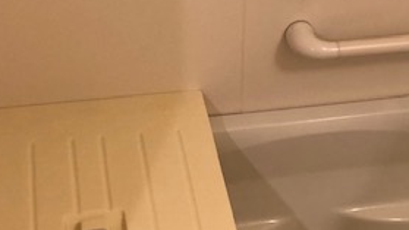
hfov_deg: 29.8
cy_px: 212
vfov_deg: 17.0
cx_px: 295
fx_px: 759
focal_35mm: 70
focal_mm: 3.99
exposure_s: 1/17
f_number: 1.8
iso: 50
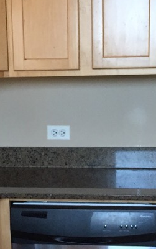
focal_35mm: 92
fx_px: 625
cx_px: 73
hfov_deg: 14.2
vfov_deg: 22.3
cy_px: 195
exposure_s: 1/30
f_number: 2.2
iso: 40
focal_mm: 4.15
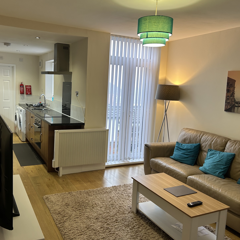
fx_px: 251
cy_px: 118
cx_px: 103
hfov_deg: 50.9
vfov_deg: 51.1
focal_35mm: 32
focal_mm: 5.7
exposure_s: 1/100
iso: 100
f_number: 1.5
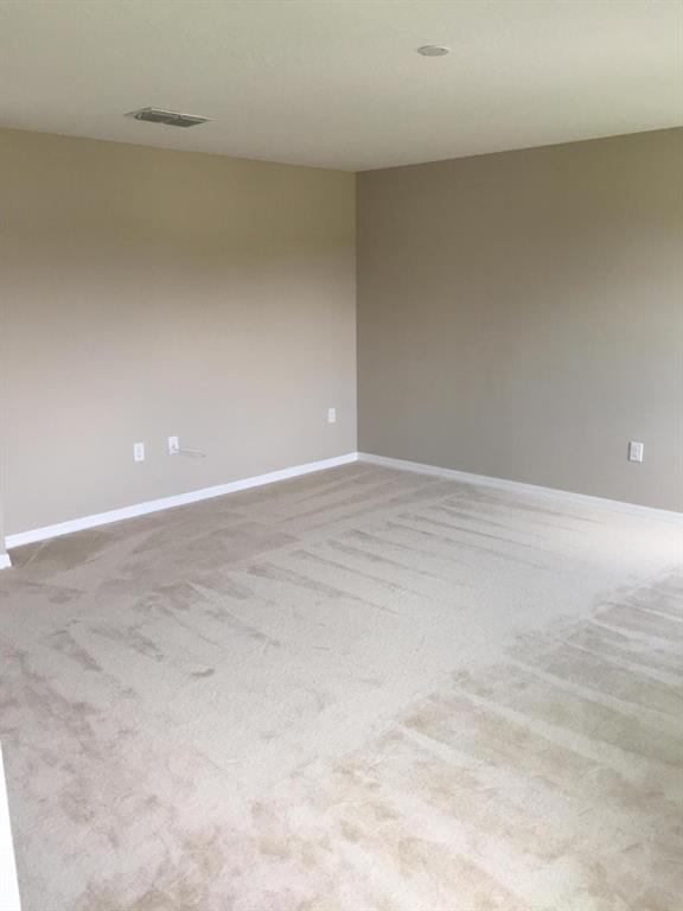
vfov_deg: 61.7
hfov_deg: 48.2
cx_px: 342
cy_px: 456
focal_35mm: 29
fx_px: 763
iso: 32
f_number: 2.2
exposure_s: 1/30
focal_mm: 4.15
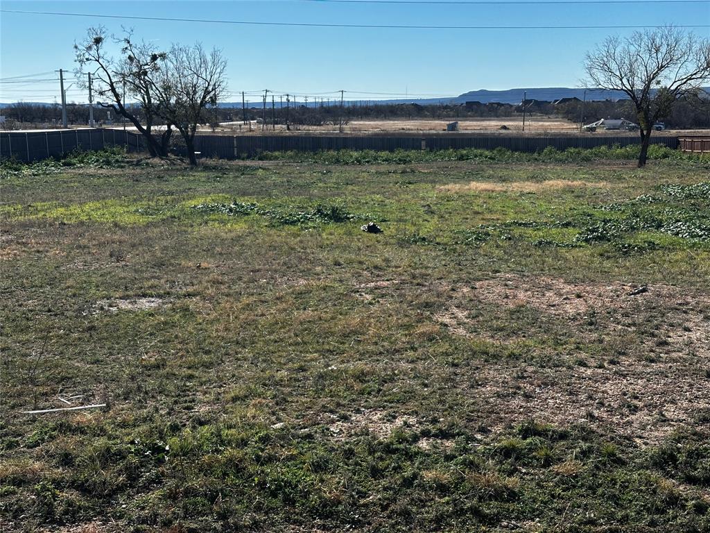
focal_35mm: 48
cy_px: 266
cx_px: 355
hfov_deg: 39.7
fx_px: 985
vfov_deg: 30.3
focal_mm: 6.86
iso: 64
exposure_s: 1/2732
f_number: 1.78
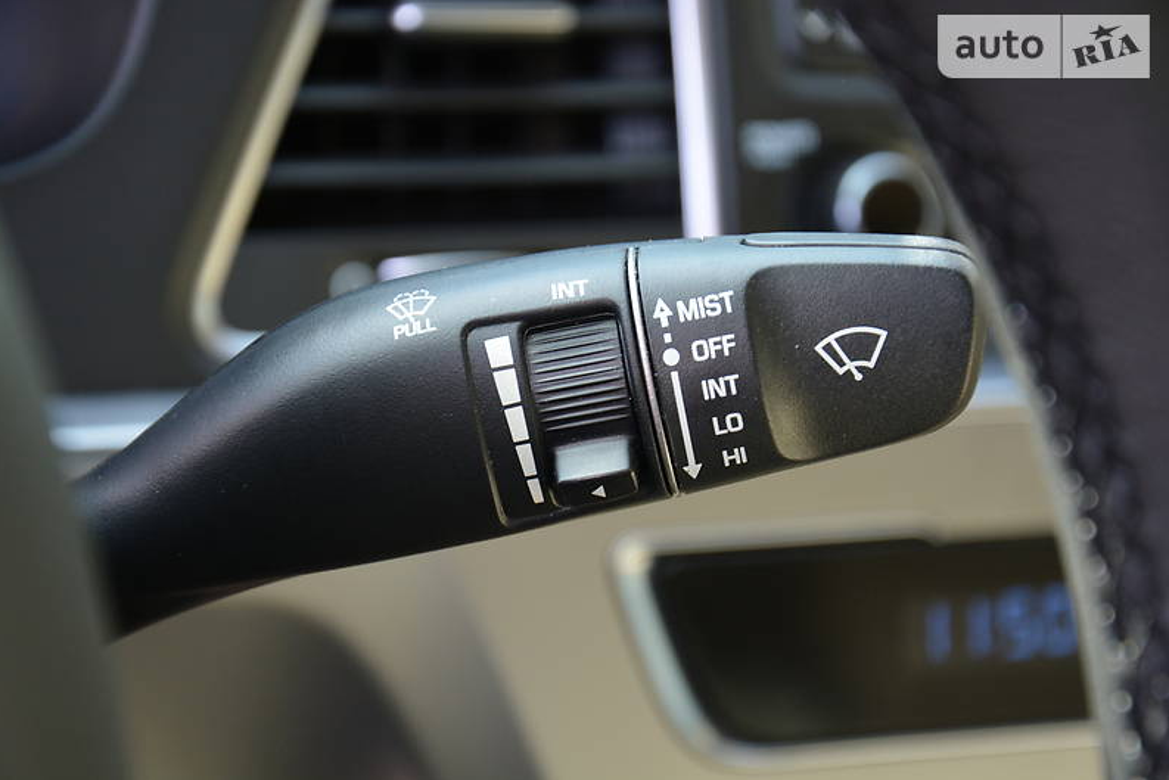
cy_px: 390
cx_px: 582
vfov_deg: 12.1
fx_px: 3686
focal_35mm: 114
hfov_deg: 18.0
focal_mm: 75
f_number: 5.3
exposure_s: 1/60
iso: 720
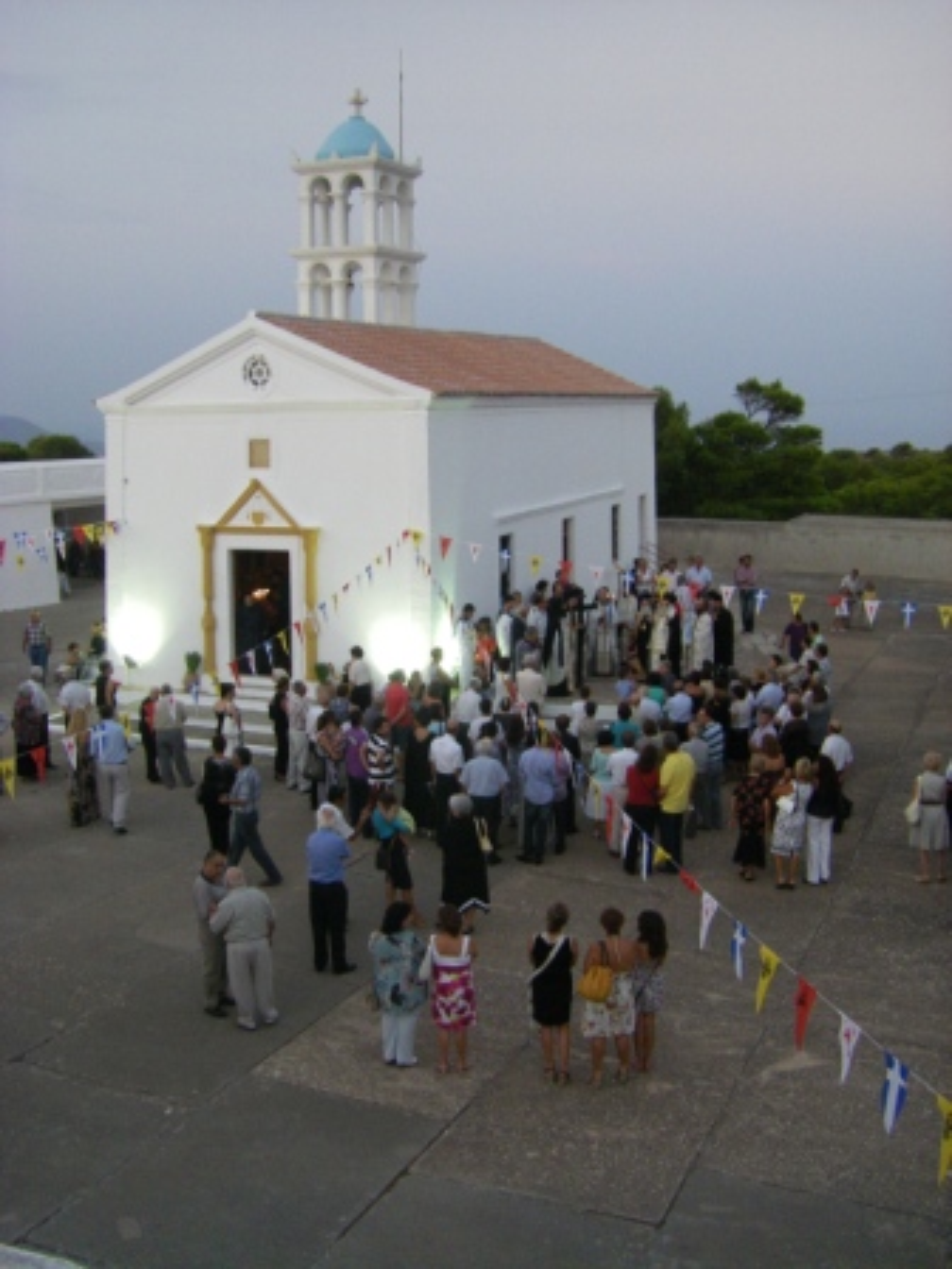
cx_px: 476
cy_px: 634
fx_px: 1393
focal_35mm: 38
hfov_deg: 37.7
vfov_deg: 49.0
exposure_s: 1/50
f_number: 3.5
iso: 400
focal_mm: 6.3
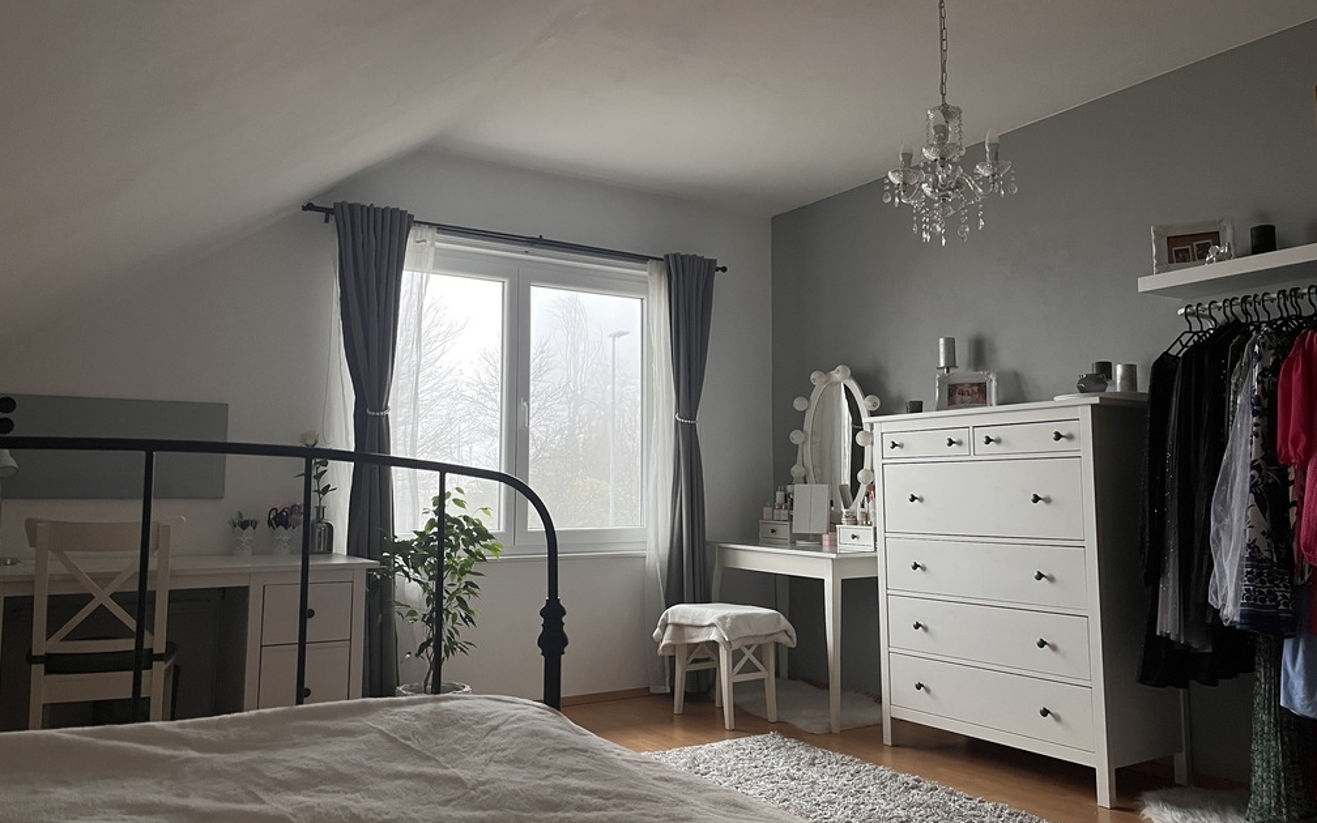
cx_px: 664
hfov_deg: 66.5
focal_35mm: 28
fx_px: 1005
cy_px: 379
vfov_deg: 44.5
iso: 400
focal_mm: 5.1
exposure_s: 1/33
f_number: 1.6
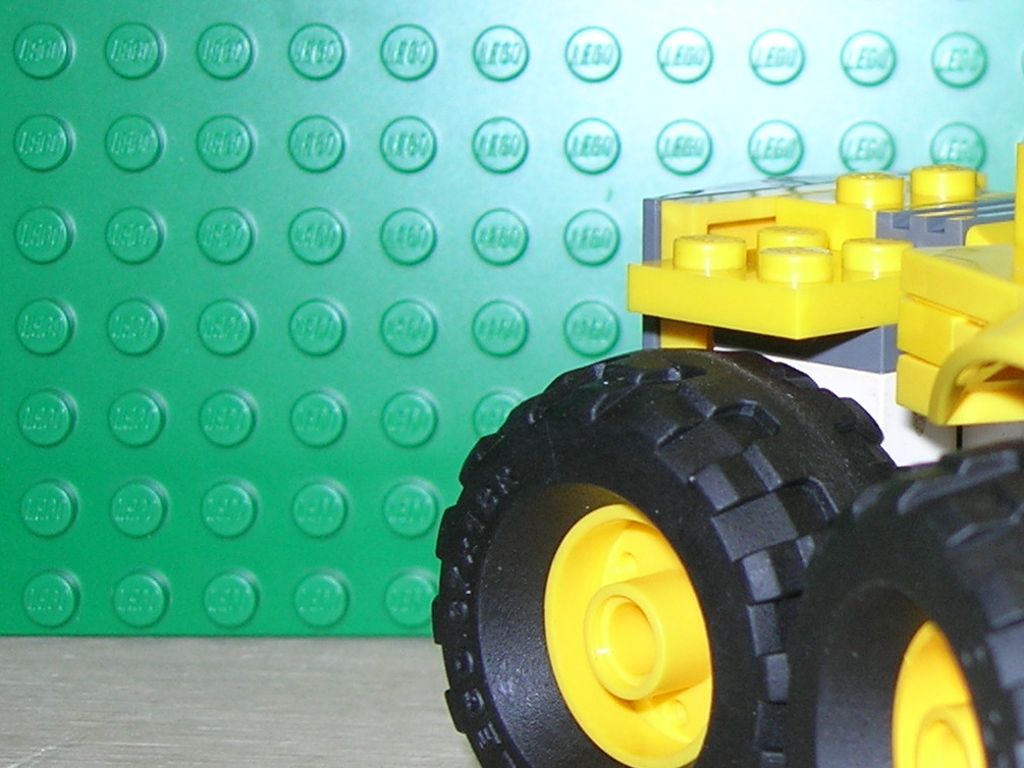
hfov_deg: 18.8
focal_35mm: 98
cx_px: 1271
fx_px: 2899
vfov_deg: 15.1
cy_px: 393
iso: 64
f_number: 2.8
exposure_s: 1/60.1
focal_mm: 7.8
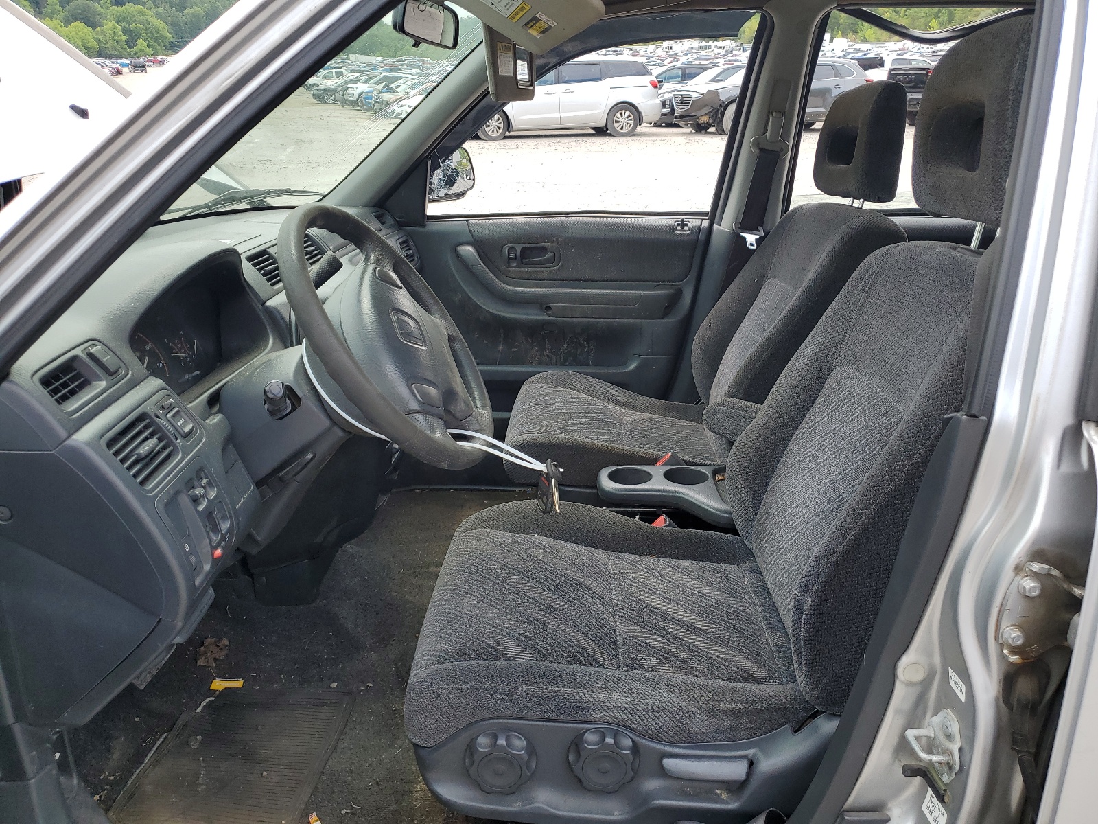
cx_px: 549
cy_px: 412
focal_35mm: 26
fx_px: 825
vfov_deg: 53.1
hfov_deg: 67.3
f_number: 1.5
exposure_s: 1/833
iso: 50
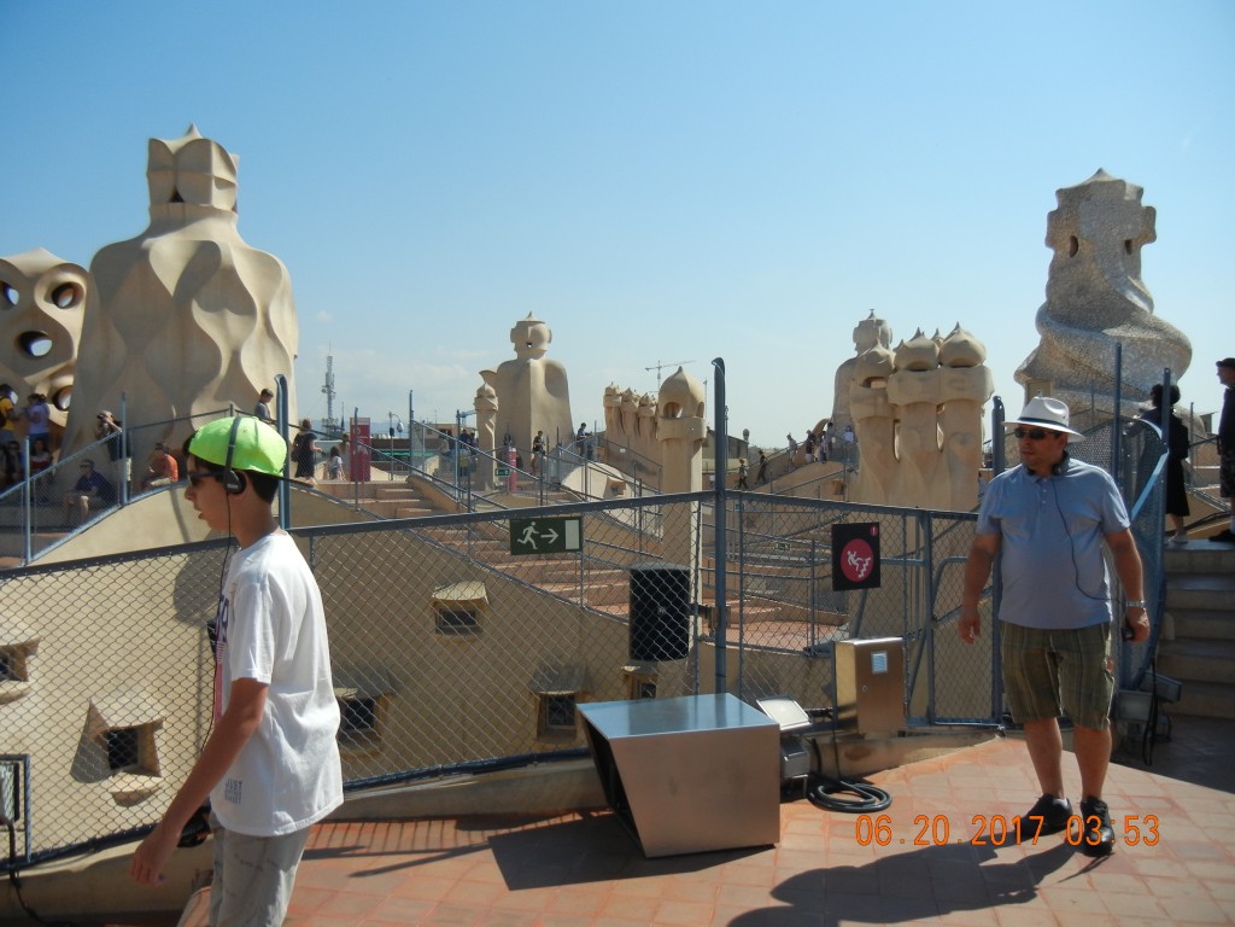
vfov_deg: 46.8
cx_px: 618
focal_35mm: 30
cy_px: 464
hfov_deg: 60.0
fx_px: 1070
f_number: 7
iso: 160
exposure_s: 1/543
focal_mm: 5.4
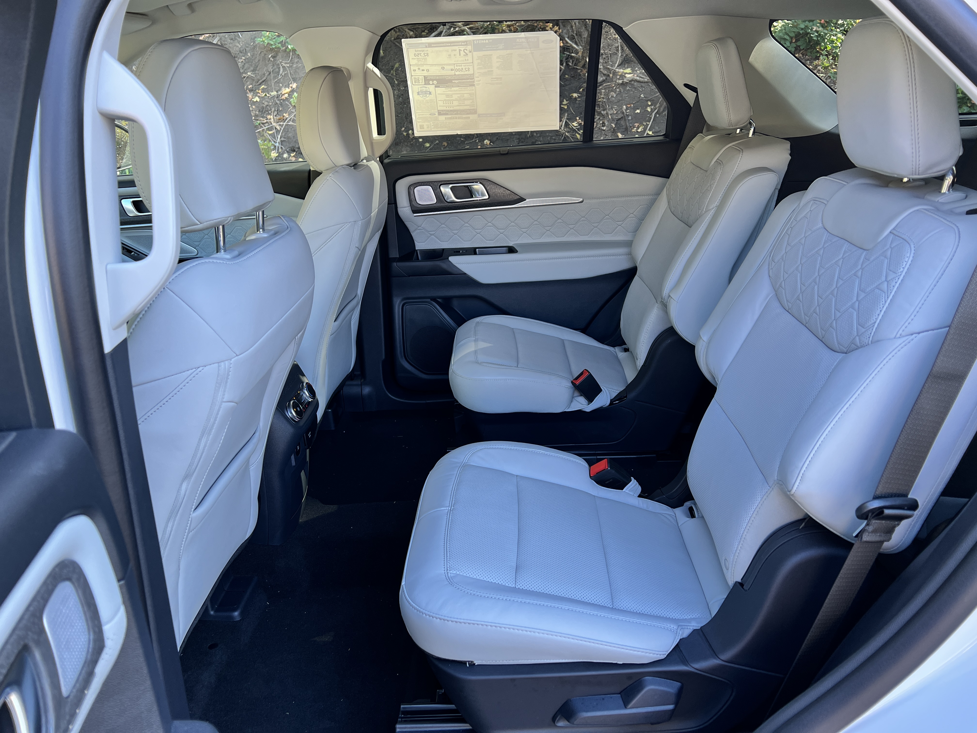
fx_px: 734
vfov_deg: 53.1
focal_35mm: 26
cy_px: 366
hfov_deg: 67.3
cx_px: 488
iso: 80
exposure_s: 1/121
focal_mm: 5.7
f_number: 1.5
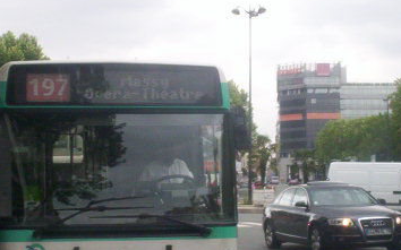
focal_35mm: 93
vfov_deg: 14.0
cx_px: 171
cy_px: 141
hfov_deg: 22.3
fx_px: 1016
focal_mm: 4.99
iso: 100
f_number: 4.5
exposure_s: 1/338
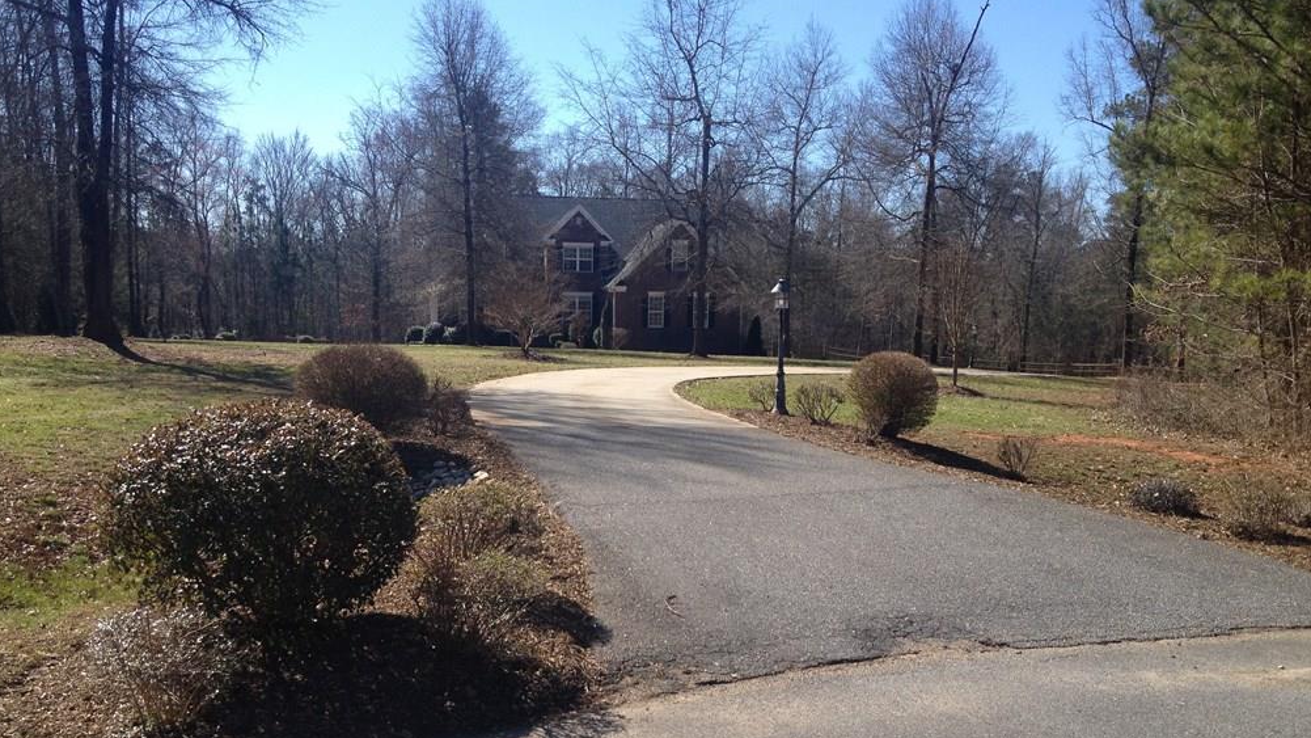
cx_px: 643
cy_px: 472
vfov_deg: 30.3
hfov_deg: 51.6
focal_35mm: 39
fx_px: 1356
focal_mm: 4.28
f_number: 2.4
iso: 50
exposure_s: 1/1126
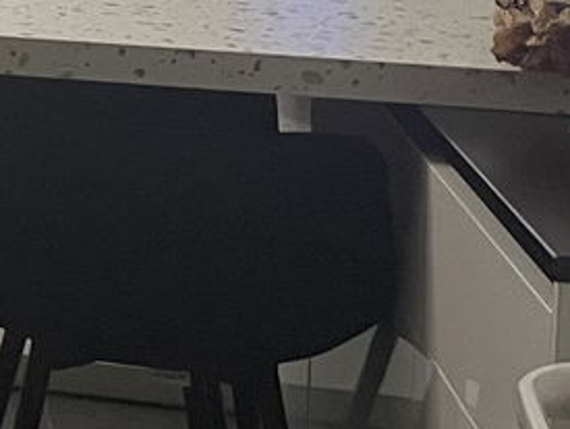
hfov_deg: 10.7
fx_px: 2490
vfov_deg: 9.5
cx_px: -900
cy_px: -249
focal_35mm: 151
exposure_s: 1/50
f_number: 1.6
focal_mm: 4.2
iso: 100
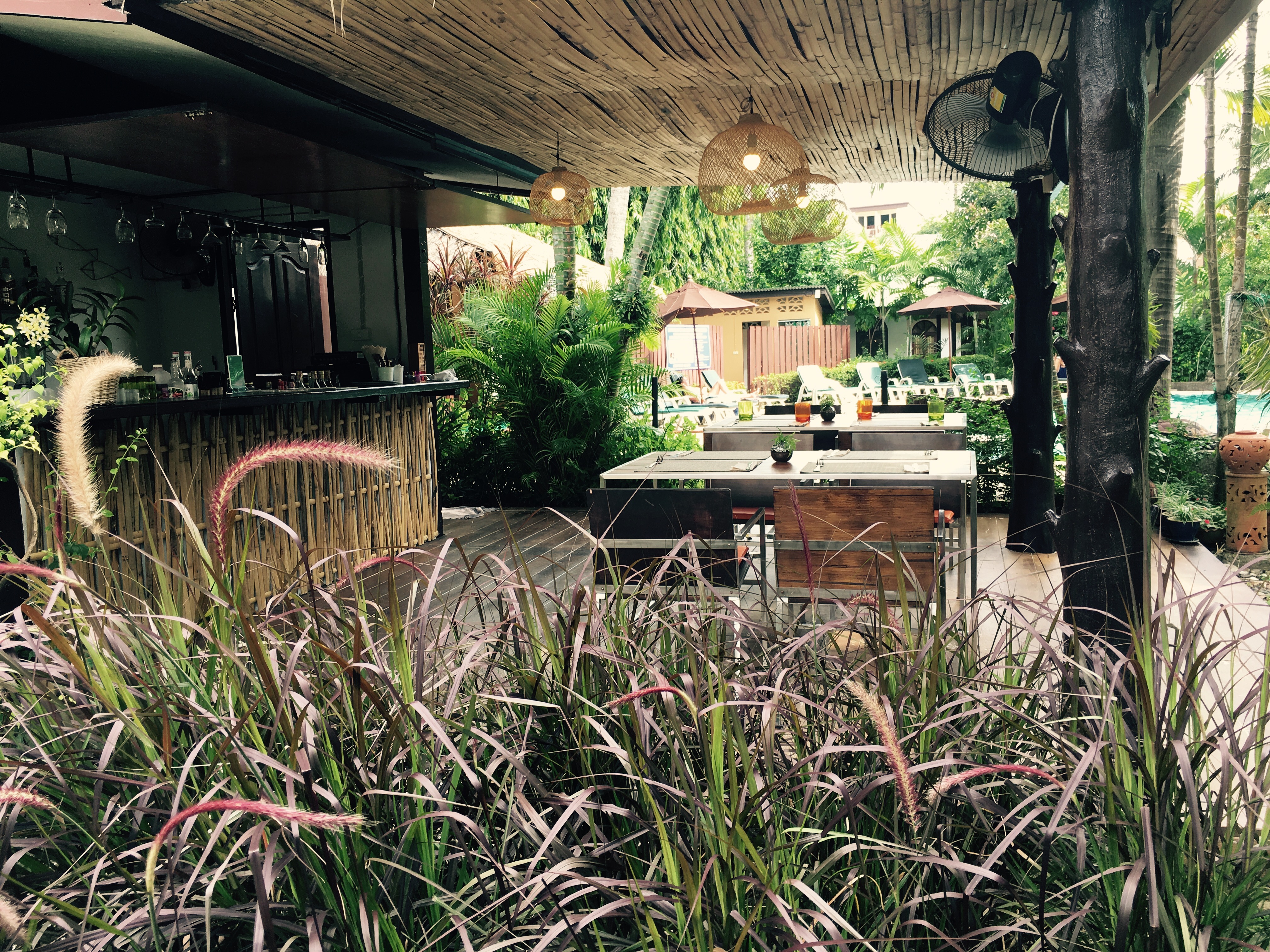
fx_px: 1064
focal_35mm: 29
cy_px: 476
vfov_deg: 48.2
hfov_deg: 61.7
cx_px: 635
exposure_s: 1/122
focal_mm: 4.15
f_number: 2.2
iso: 25
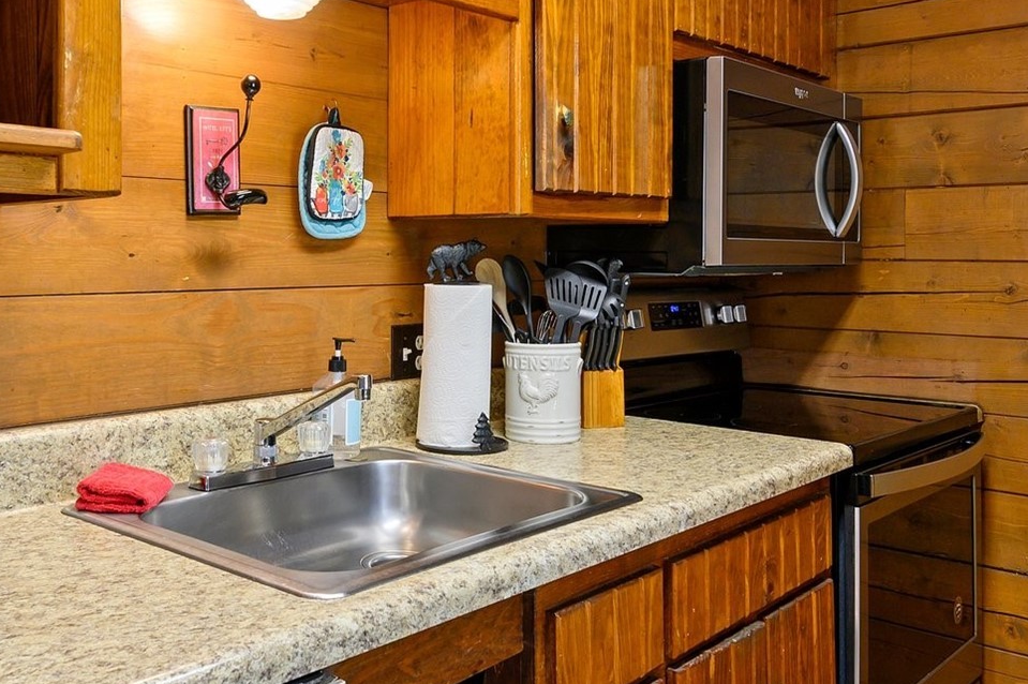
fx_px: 970
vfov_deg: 38.7
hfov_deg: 54.9
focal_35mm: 34
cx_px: 363
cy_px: 274
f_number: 7.1
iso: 400
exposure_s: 1/5
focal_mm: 16
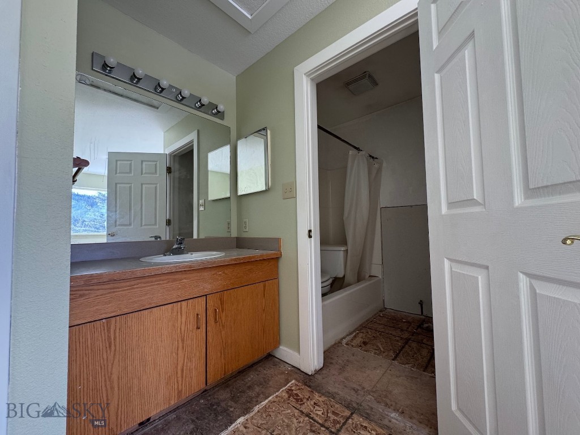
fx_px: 235
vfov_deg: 85.7
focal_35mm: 14
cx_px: 290
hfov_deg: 102.1
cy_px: 218
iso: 160
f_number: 2.2
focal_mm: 2.22
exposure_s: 1/120
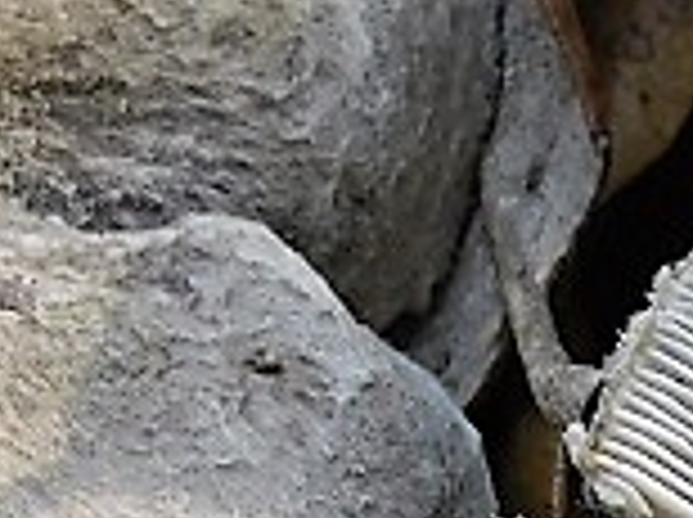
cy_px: 1063
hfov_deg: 4.6
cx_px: 1701
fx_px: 8315
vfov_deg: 3.5
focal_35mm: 416
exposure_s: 1/30
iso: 180
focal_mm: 14.2
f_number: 4.4
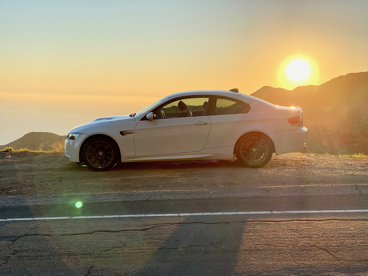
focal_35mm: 52
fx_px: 553
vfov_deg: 28.0
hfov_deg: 36.8
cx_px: 184
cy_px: 138
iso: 20
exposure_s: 1/1546
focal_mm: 6
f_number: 2
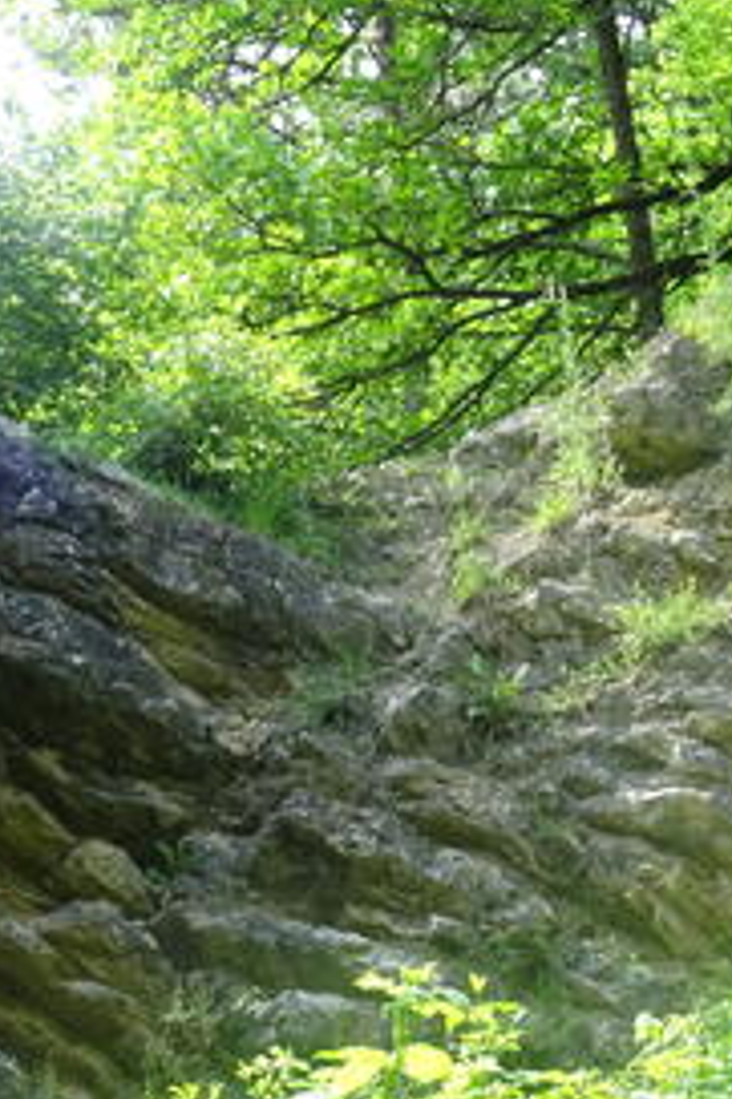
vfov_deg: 17.9
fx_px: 3481
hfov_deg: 12.0
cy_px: 711
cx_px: 146
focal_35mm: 114
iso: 160
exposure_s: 1/80
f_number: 4.5
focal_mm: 10.59
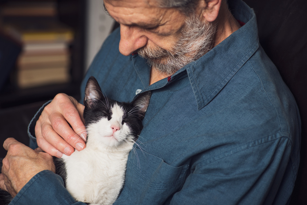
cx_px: 154
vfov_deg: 13.7
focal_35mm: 100
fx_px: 853
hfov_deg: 20.4
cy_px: 102
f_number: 5
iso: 160
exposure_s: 1/200
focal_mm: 100
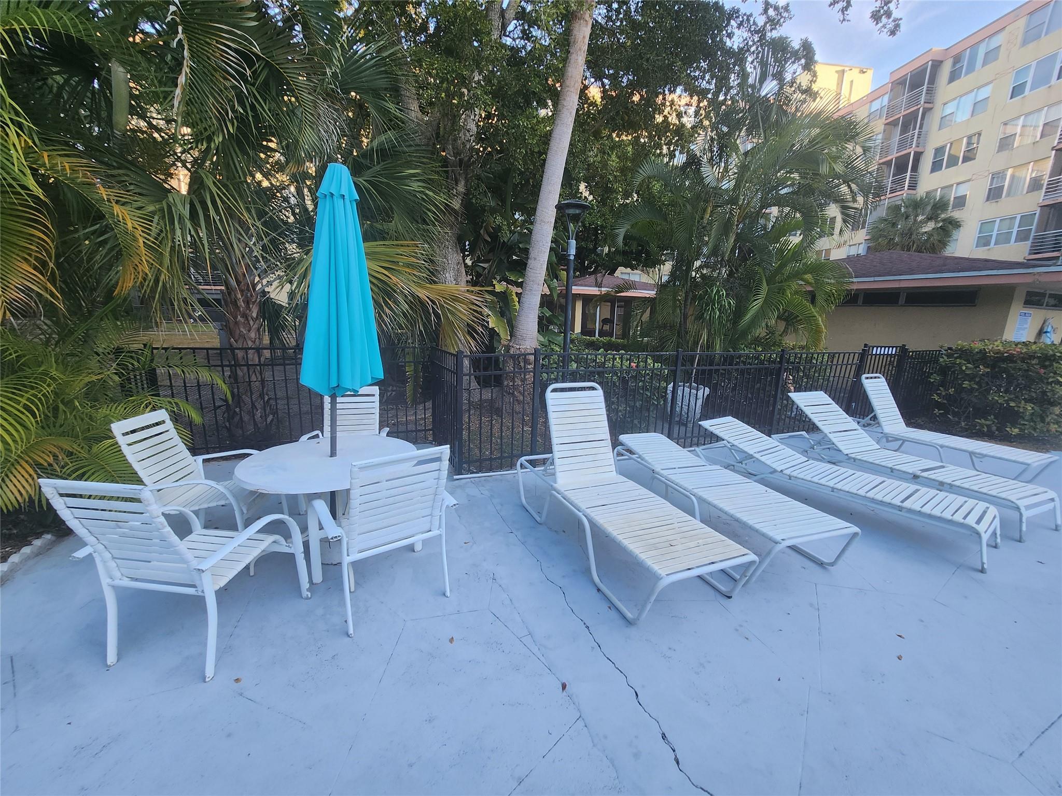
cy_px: 398
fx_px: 399
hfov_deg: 106.2
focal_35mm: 13
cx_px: 531
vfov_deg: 89.9
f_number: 2.2
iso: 50
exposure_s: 1/120
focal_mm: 1.74
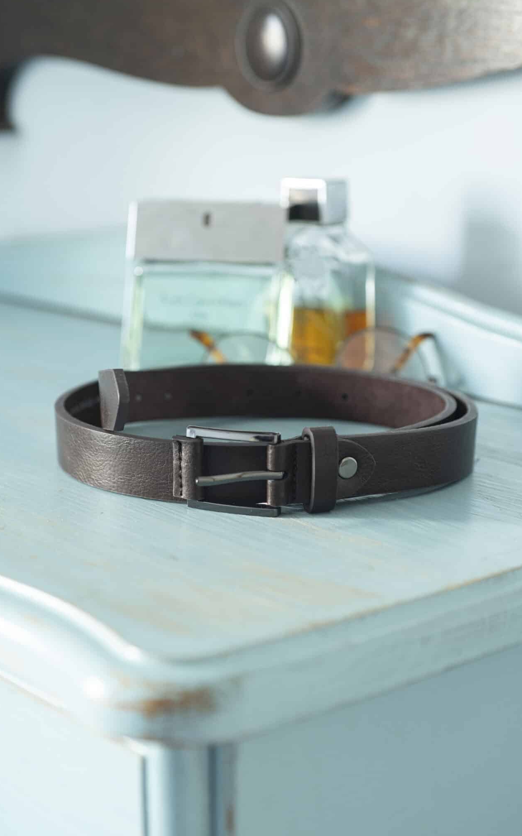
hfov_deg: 20.9
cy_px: 420
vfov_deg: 33.0
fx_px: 1412
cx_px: 253
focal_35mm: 62
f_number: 5
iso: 200
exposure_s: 1/10
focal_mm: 60
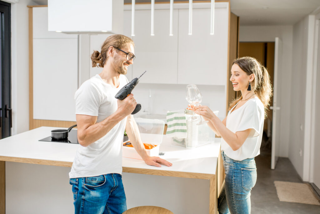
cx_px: 160
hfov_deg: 54.4
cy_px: 107
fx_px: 311
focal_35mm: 35
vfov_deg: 37.9
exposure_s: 1/160
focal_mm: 35
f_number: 2.2
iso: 320
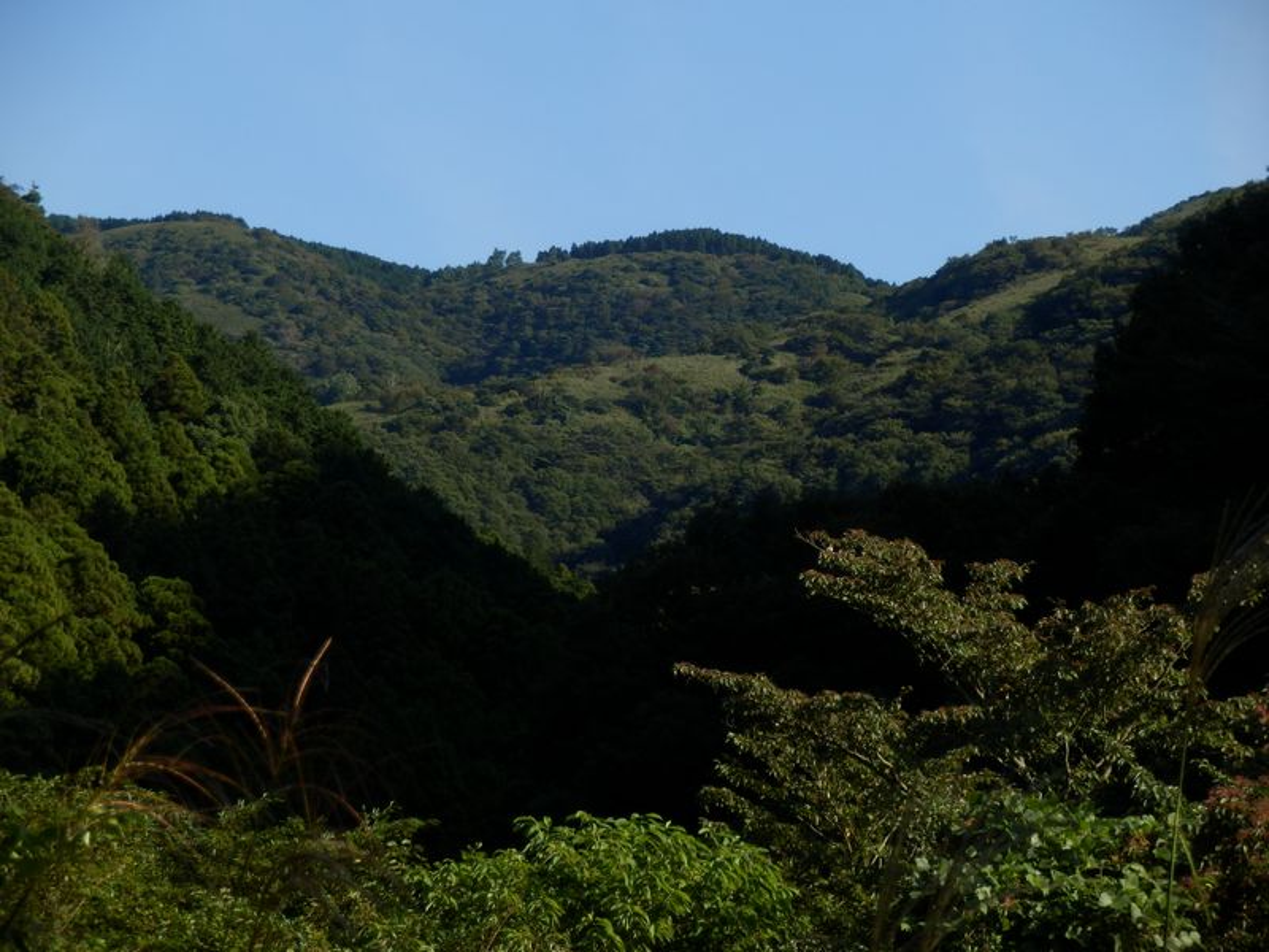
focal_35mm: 166
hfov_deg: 11.9
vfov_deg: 8.9
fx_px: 6085
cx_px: 634
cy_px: 476
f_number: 5.9
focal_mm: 29.4
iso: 80
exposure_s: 1/320
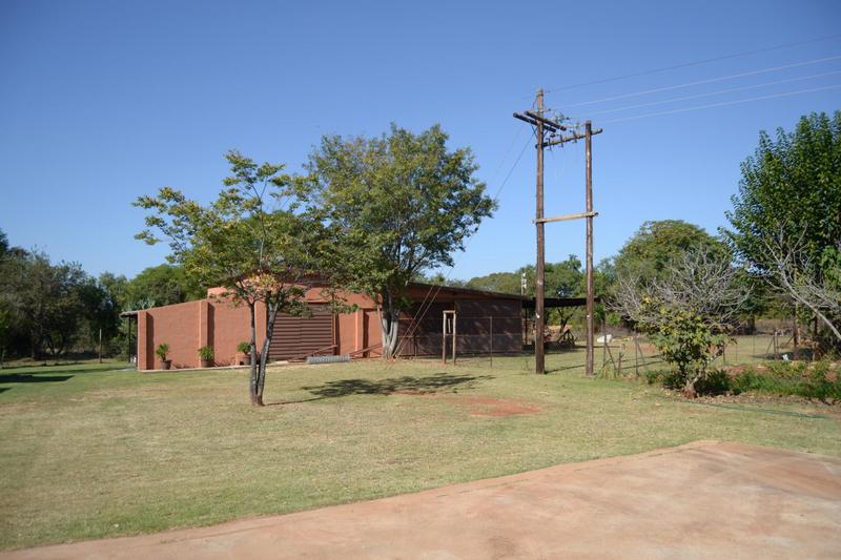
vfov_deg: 47.9
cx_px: 420
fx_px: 631
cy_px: 280
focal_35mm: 27
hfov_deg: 67.4
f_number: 3.5
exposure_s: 1/1250
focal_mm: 18
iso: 100
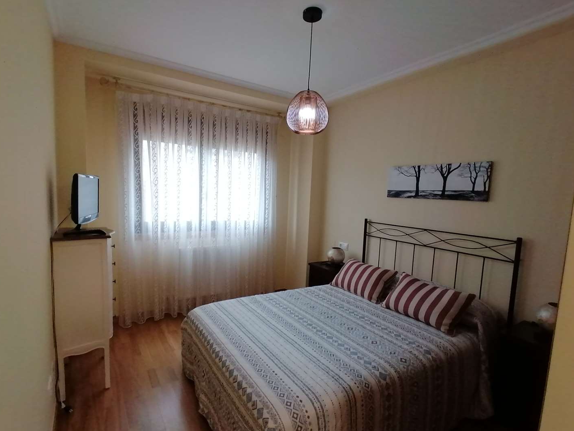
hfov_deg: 87.7
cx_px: 273
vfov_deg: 71.5
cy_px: 228
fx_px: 298
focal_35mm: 18
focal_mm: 2.84
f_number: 2.4
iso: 125
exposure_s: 1/33.3
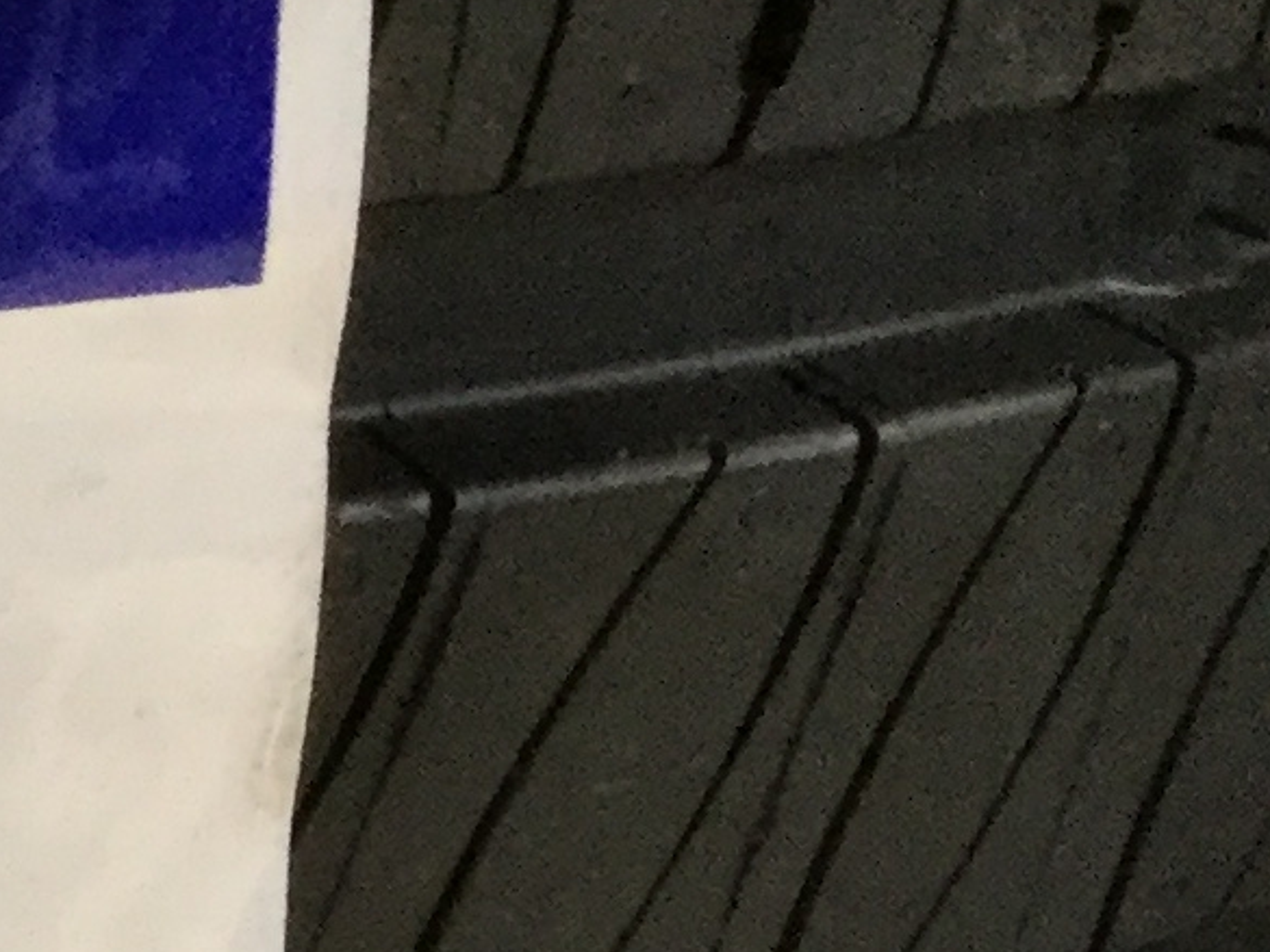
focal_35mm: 173
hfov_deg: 9.5
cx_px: -2271
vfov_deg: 8.6
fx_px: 6348
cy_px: 514
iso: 100
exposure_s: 1/30
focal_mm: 3.3
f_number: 2.4
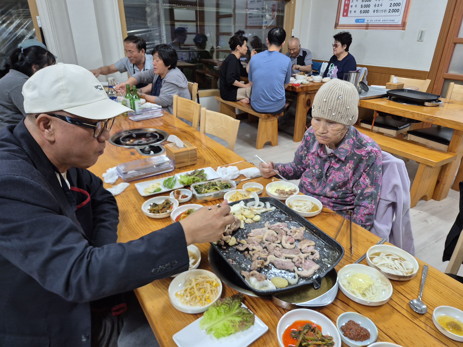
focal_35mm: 23
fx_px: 308
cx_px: 232
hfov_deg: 73.9
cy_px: 174
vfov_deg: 58.9
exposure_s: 1/120
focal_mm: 5.4
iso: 250
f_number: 1.8
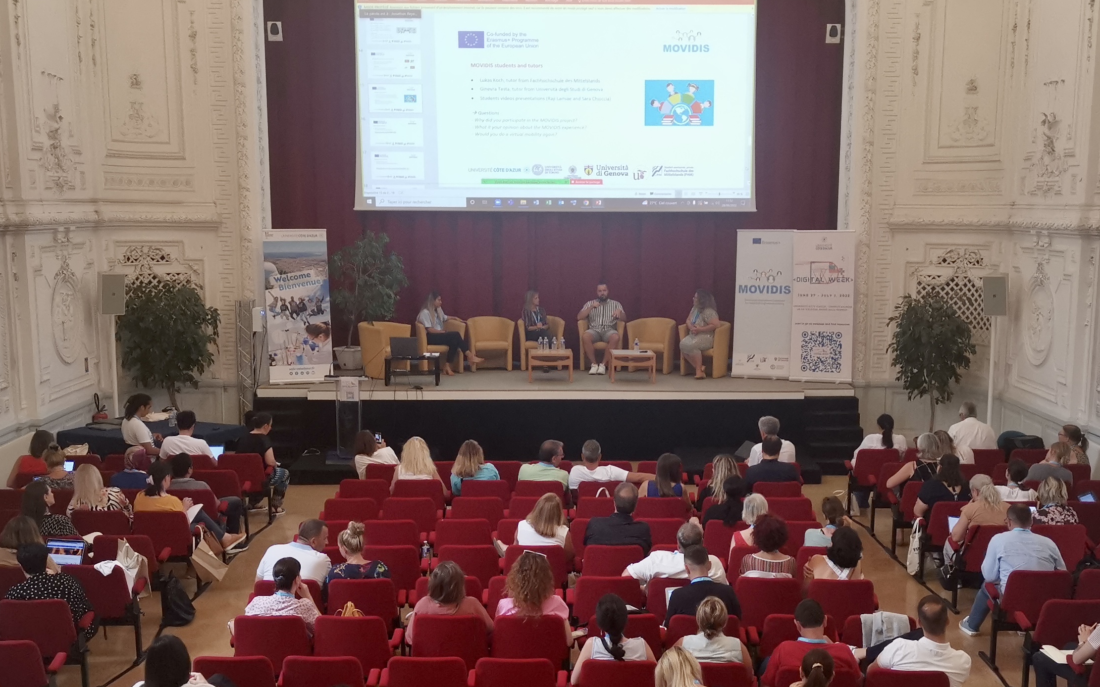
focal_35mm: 47
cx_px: 584
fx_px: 1409
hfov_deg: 42.6
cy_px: 441
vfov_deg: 27.3
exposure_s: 1/100
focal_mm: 5.58
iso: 320
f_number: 1.8
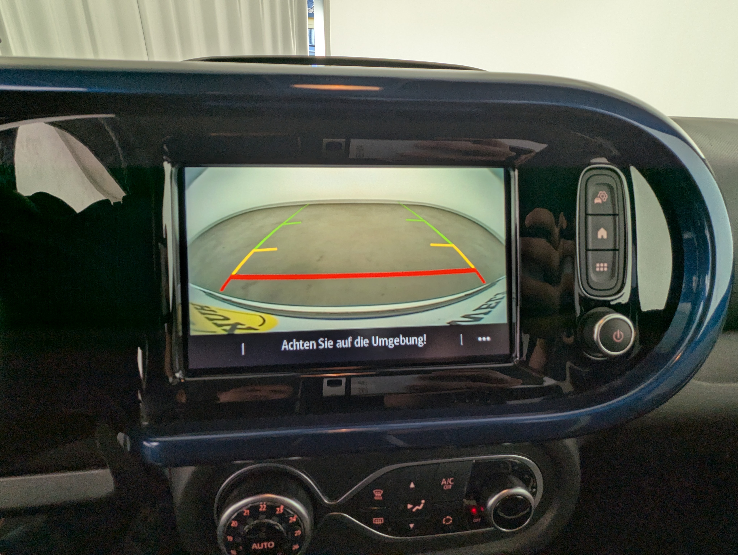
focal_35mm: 16
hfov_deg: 94.4
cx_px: 369
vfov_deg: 78.2
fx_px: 342
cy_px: 278
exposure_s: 1/141
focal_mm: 2.35
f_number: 2.2
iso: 69
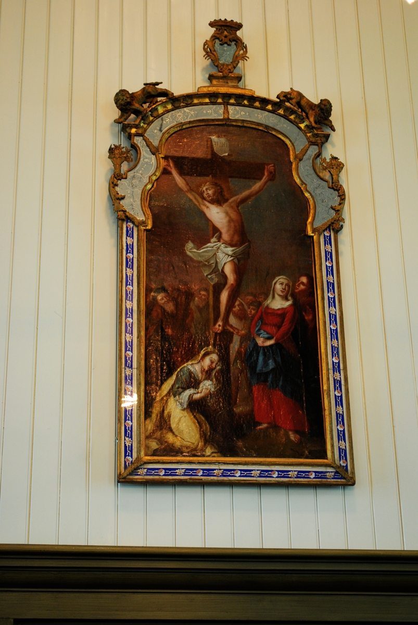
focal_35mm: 72
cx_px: 209
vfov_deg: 28.0
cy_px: 312
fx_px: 1251
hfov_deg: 19.0
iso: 400
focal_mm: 48
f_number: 5.6
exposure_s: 1/15
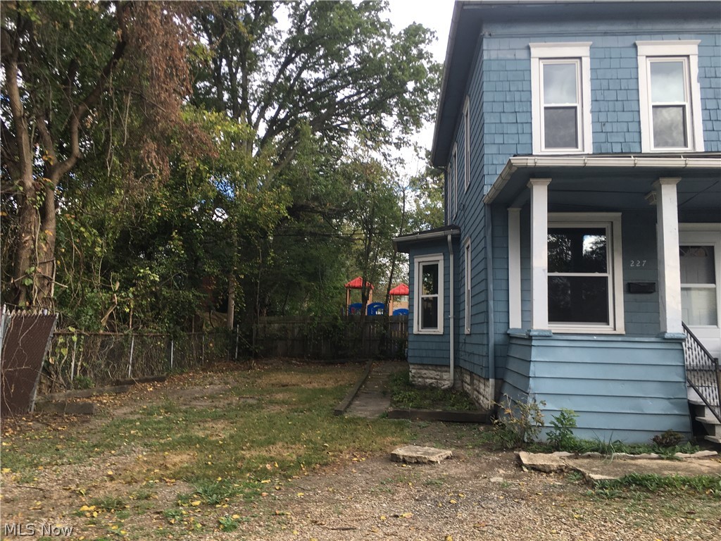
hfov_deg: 61.7
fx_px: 604
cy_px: 270
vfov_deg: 48.2
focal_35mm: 29
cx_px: 360
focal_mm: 4.15
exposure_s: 1/245
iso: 25
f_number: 2.2
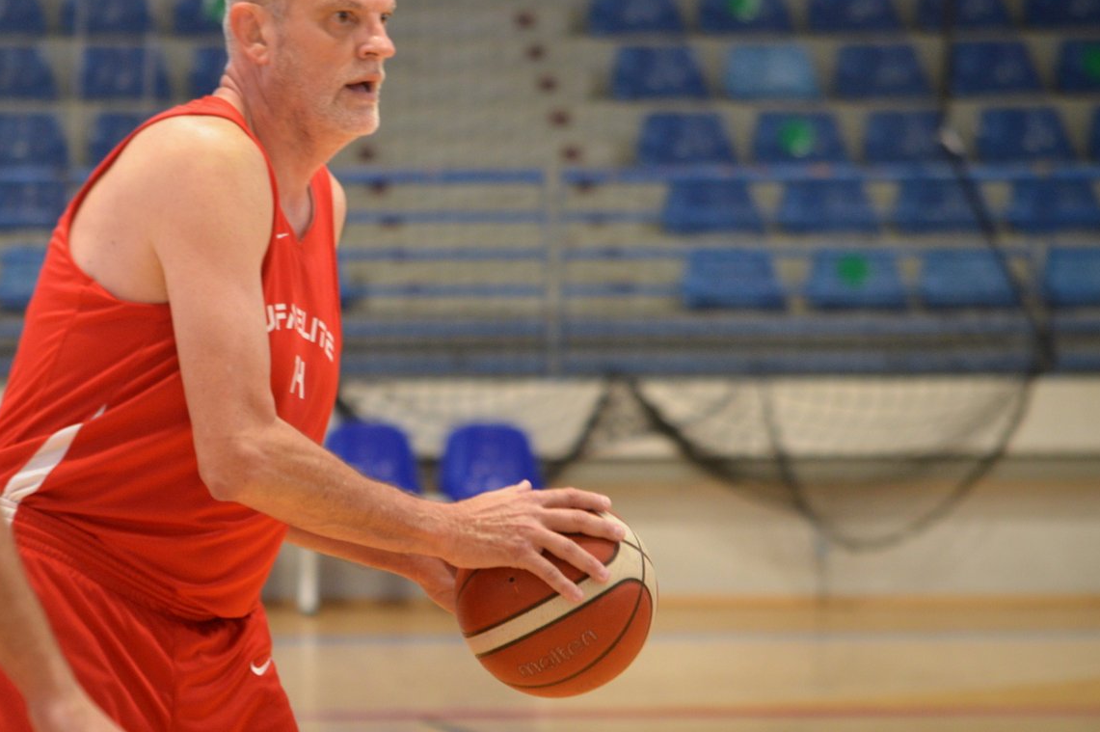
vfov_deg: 4.5
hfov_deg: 6.7
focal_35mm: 306
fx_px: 9333
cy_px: 365
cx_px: 395
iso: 800
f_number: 5
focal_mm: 155
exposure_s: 1/400
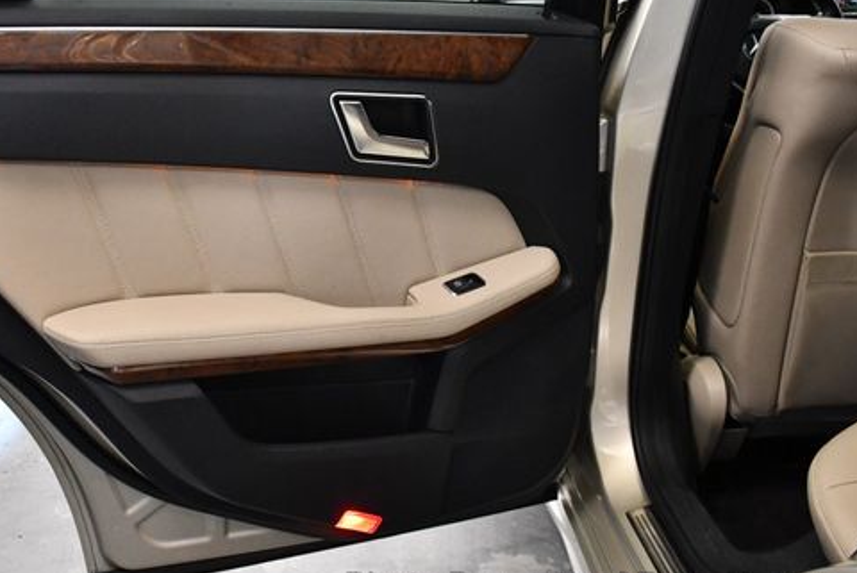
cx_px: 325
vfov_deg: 28.1
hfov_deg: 40.8
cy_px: 239
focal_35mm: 48
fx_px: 1144
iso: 1800
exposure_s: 1/125
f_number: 3.5
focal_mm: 18
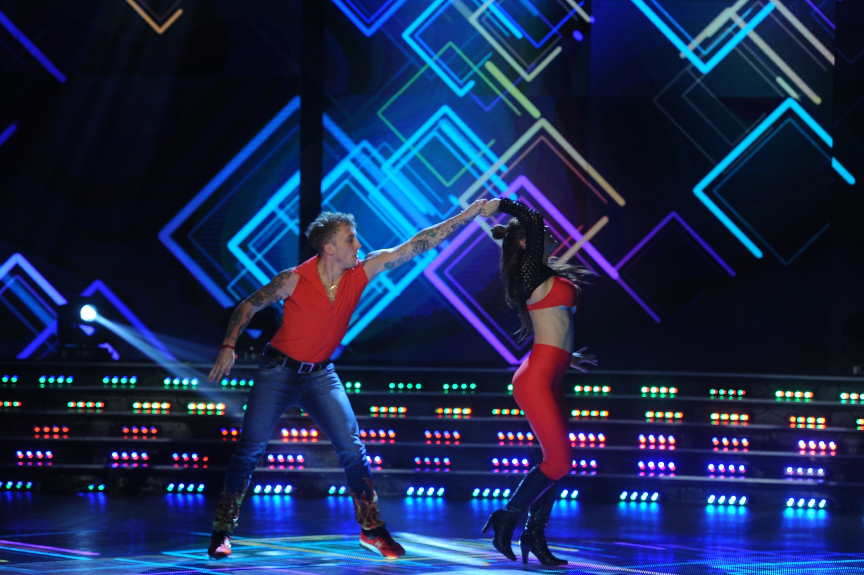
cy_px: 288
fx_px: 2926
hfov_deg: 16.8
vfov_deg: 11.2
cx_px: 432
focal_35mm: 122
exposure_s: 1/250
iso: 800
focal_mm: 122
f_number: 5
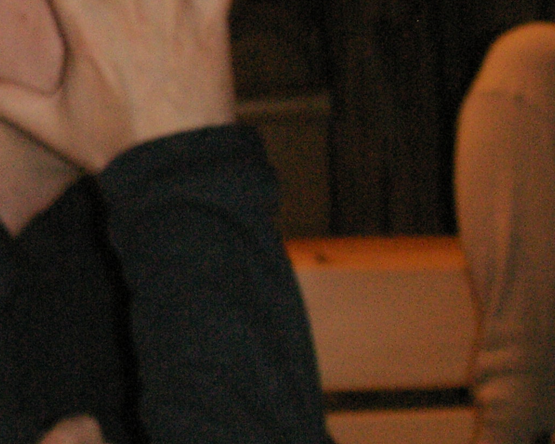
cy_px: 90
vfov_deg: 13.3
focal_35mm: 115
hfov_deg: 15.9
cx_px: -170
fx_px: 1889
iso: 160
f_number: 3.5
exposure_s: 1/40
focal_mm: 7.7
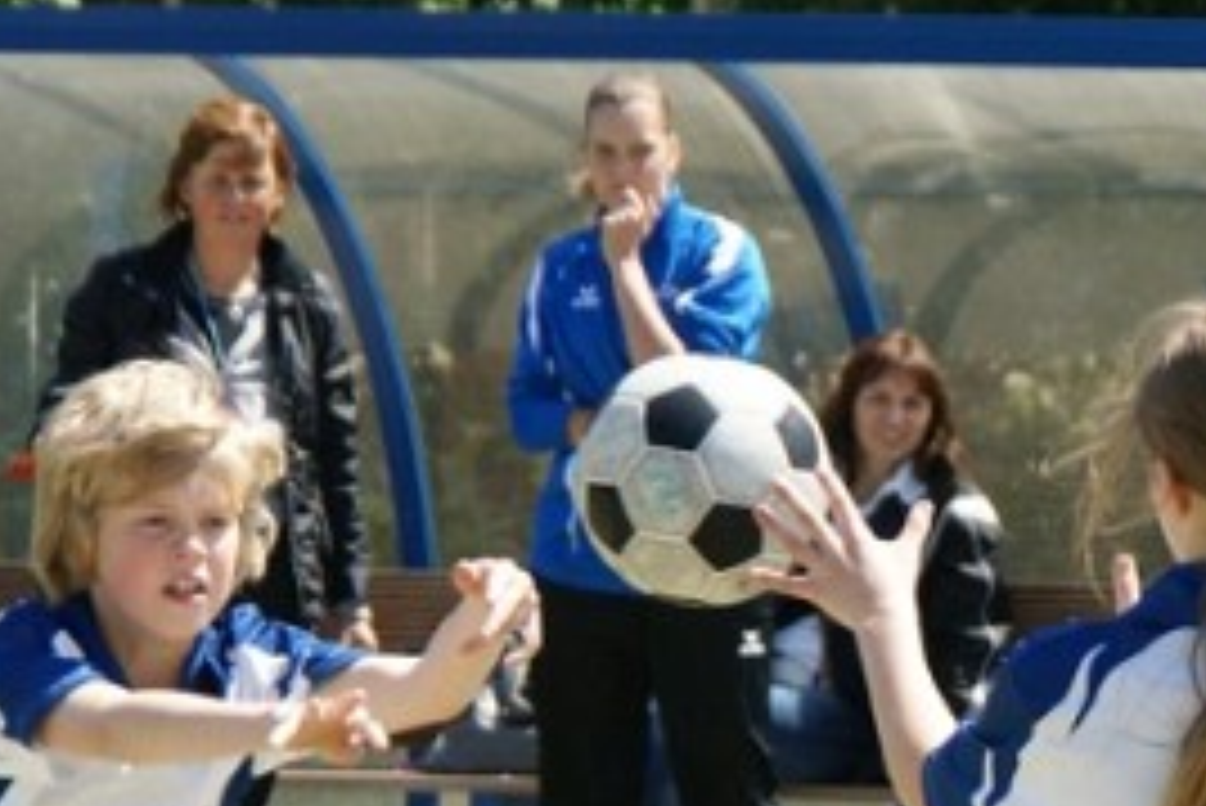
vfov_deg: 3.1
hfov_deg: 4.6
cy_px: 585
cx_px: 1467
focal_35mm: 442
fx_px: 14814
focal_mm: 100
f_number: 8
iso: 200
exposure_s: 1/400
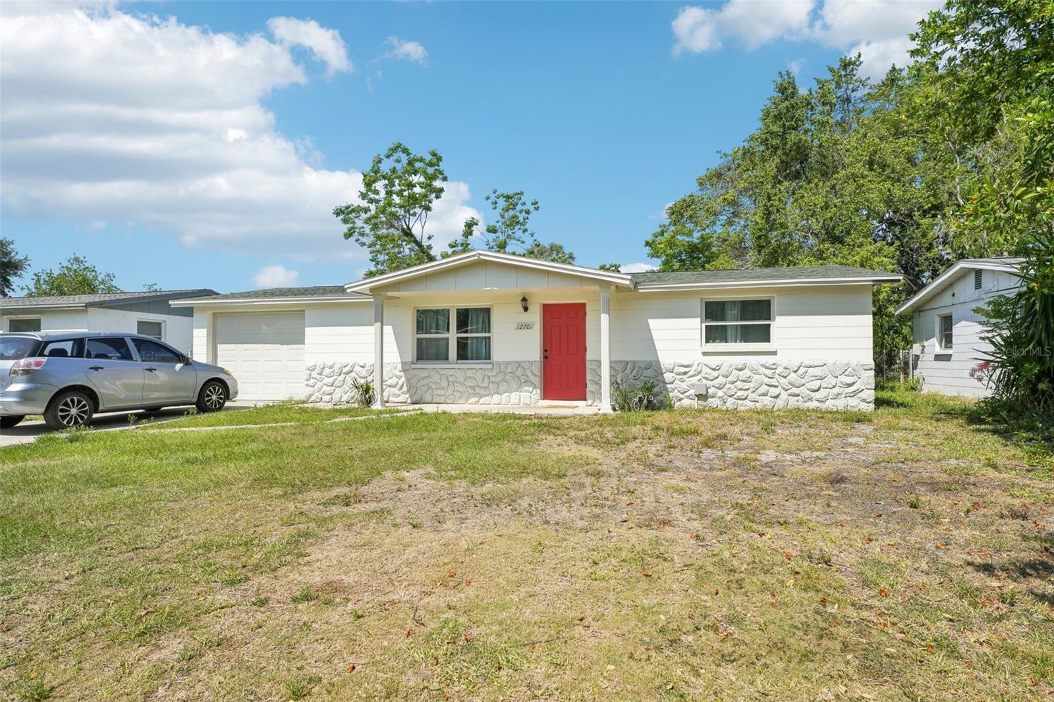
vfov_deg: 64.3
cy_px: 351
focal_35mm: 19
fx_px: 559
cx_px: 527
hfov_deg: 86.6
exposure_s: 1/1600
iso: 400
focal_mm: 19.1
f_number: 8
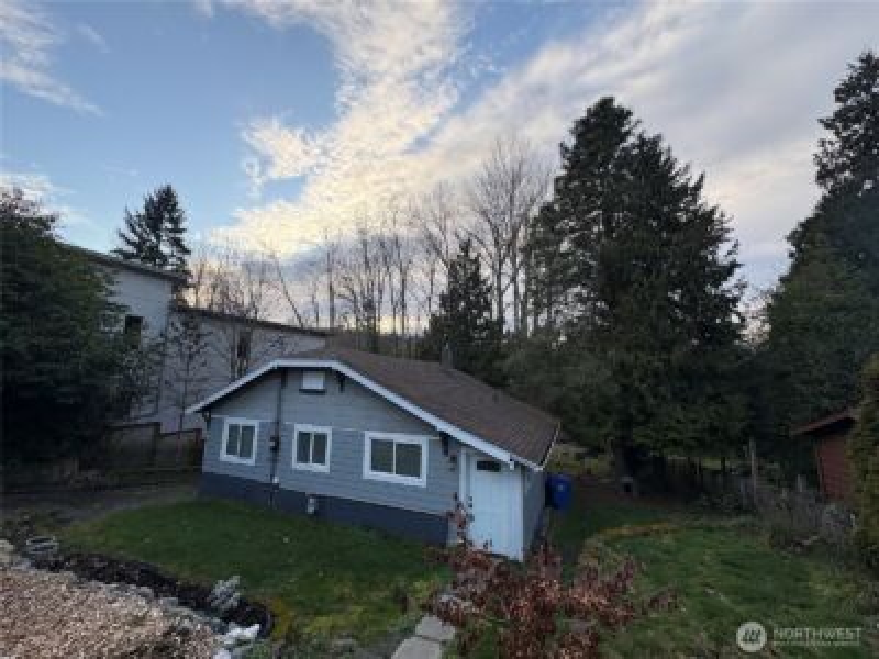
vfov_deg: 85.7
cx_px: 440
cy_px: 330
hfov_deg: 102.1
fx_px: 356
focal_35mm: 14
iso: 64
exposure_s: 1/473
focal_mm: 2.22
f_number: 2.2
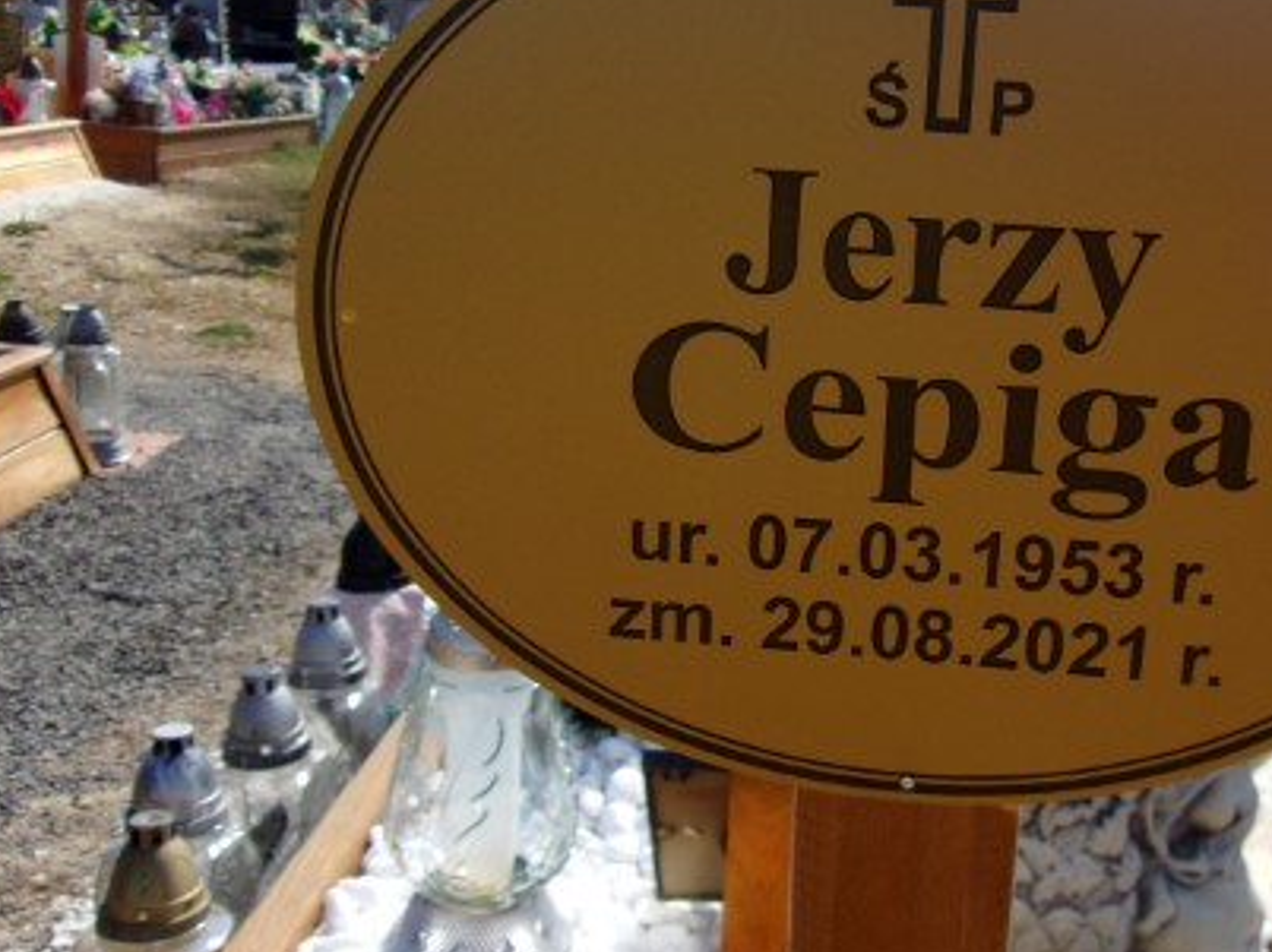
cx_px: 867
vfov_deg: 33.5
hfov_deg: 43.2
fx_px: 1579
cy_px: 414
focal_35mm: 43
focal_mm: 4.9
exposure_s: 1/105
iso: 80
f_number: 10.4
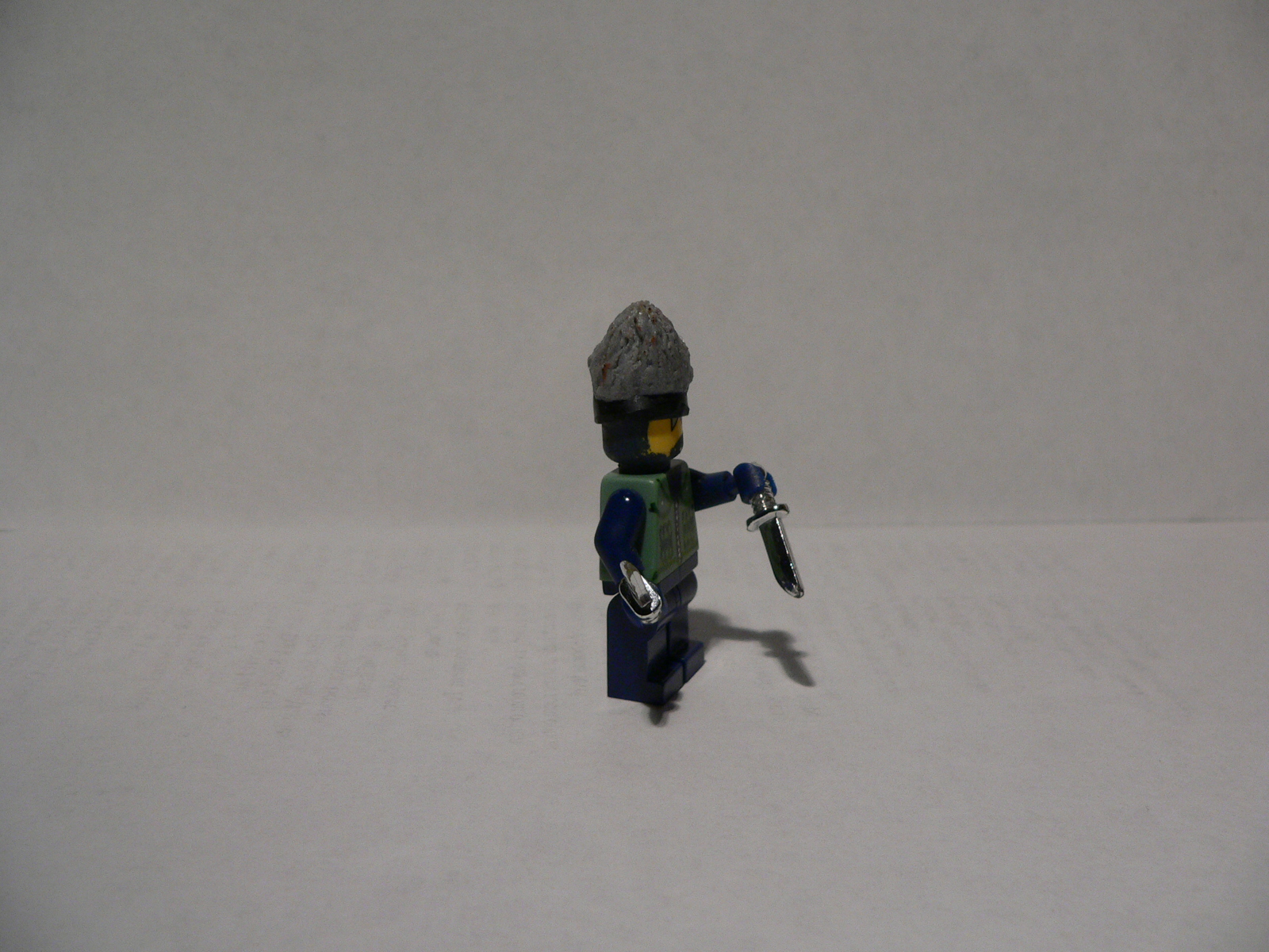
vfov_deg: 39.7
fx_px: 1320
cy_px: 476
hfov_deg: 51.4
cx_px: 634
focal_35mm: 36
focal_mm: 6
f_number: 2.8
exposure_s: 1/60
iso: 150
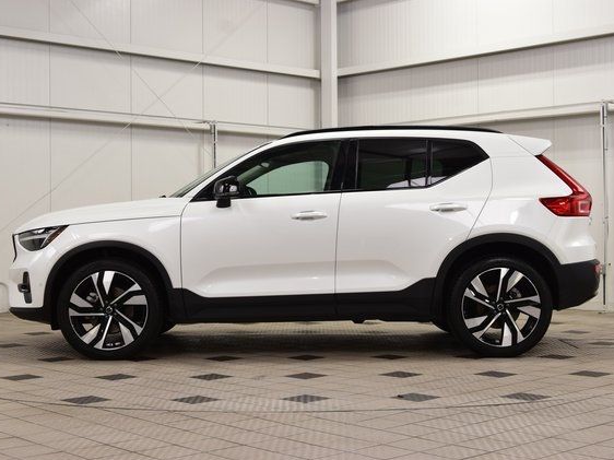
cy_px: 232
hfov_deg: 33.5
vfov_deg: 25.4
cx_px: 306
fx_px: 1020
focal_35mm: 58
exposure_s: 1/30
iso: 500
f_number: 7.1
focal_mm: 35
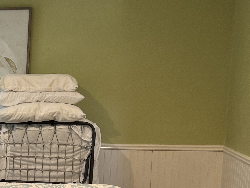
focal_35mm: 75
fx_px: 542
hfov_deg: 22.9
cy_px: 158
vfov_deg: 19.4
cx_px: -81
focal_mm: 5.7
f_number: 1.5
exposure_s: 1/60
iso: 80
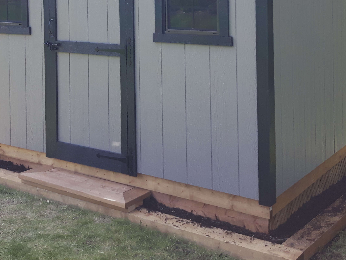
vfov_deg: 22.0
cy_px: -6
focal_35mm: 64
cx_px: 172
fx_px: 640
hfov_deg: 30.3
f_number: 1.9
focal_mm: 3.7
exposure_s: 1/320
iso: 40
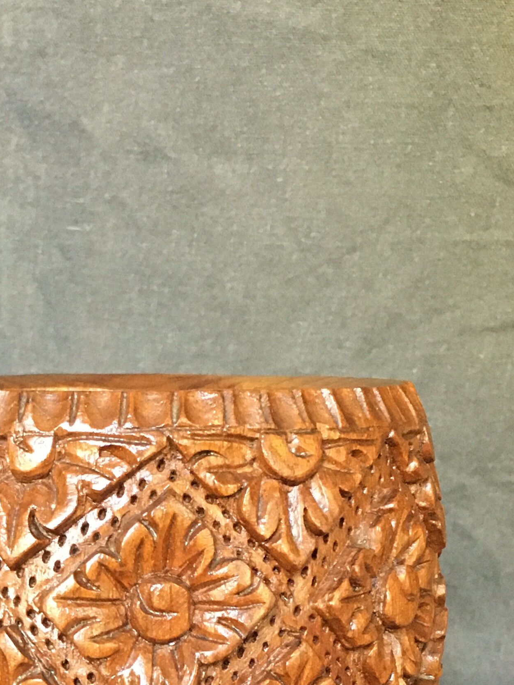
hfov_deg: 20.1
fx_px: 1386
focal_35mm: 70
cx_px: -52
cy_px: 740
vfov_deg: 25.8
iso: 400
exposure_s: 1/17
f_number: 2.2
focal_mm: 4.15
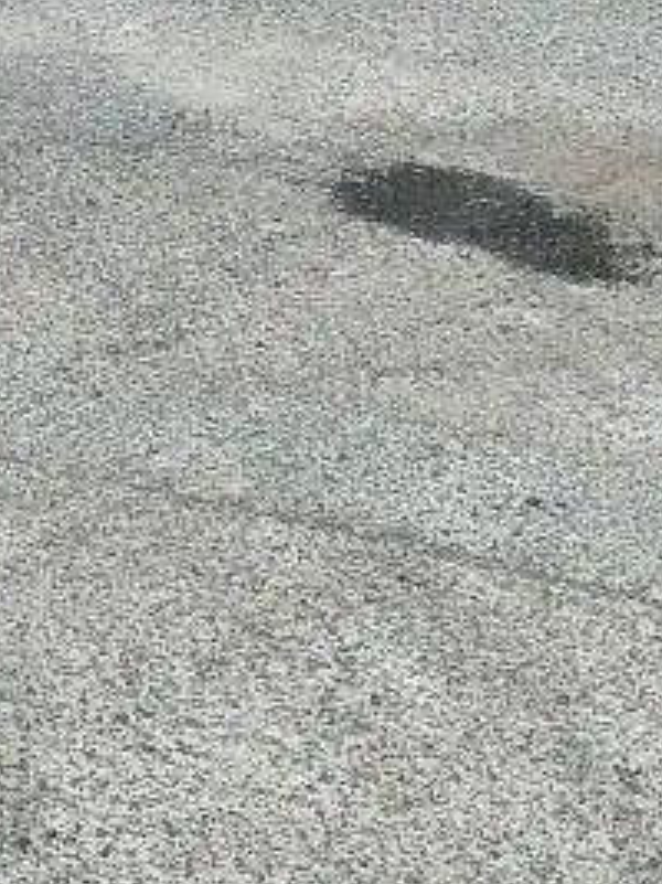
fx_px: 2450
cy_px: -665
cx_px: -146
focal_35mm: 96
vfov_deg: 17.1
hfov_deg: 14.8
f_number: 1.7
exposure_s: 1/1338
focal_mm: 4.68
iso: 100
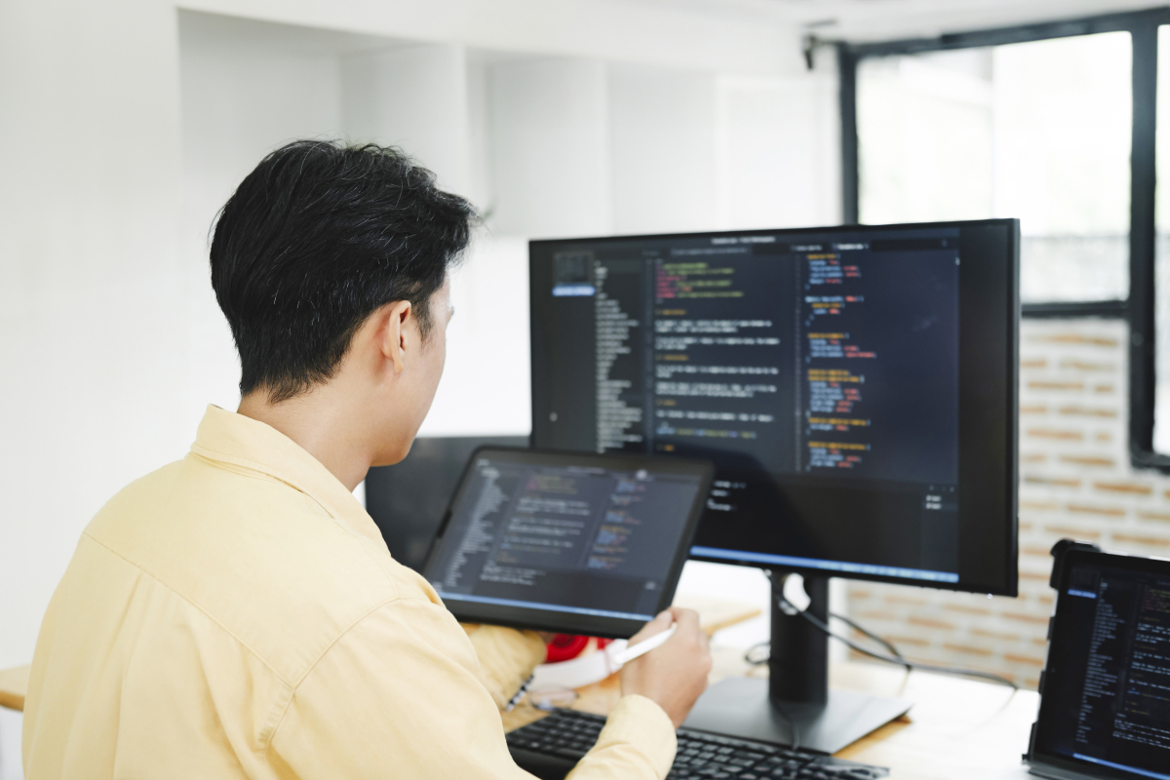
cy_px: 390
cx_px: 585
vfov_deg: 25.5
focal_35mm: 53
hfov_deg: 37.5
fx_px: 1722
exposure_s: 1/125
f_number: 2
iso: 250
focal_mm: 35
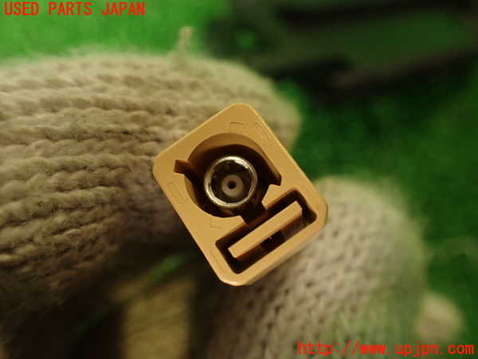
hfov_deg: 60.0
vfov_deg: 46.8
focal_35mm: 30
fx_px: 414
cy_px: 180
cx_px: 239
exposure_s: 1/50
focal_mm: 5.4
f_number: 2.3
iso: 200
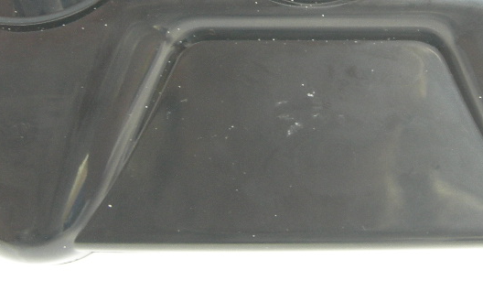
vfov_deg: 17.0
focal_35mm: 74
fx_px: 974
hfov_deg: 27.8
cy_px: -44
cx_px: 298
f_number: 2.7
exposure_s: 1/6
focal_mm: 7.5
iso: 200
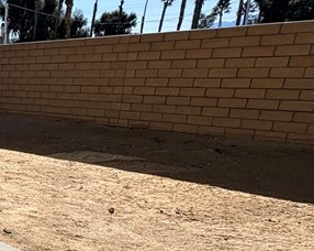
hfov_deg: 27.9
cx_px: -139
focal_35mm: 49
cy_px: 233
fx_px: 455
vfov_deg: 29.3
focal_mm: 2.22
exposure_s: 1/3390
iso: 50
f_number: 2.2
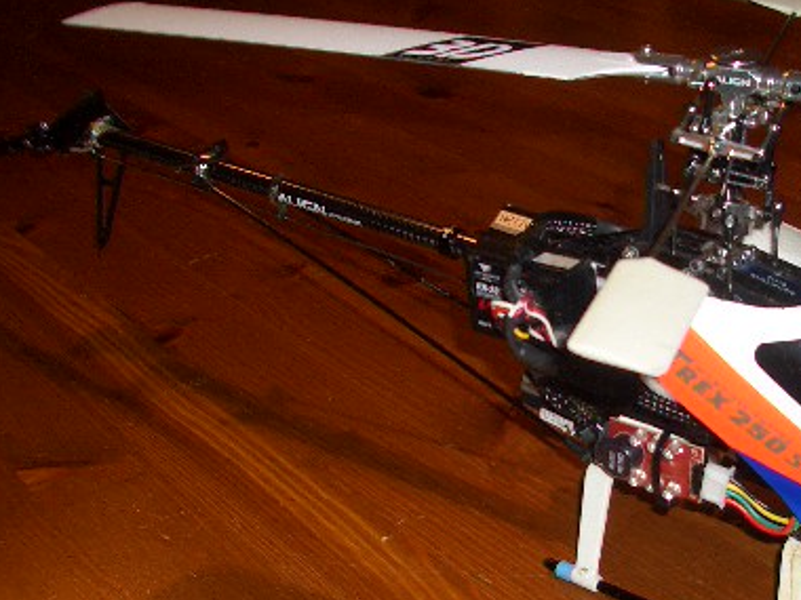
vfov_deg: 21.2
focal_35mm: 69
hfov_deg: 27.9
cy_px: 415
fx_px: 1597
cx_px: 563
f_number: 2.8
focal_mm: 6.8
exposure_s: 1/60
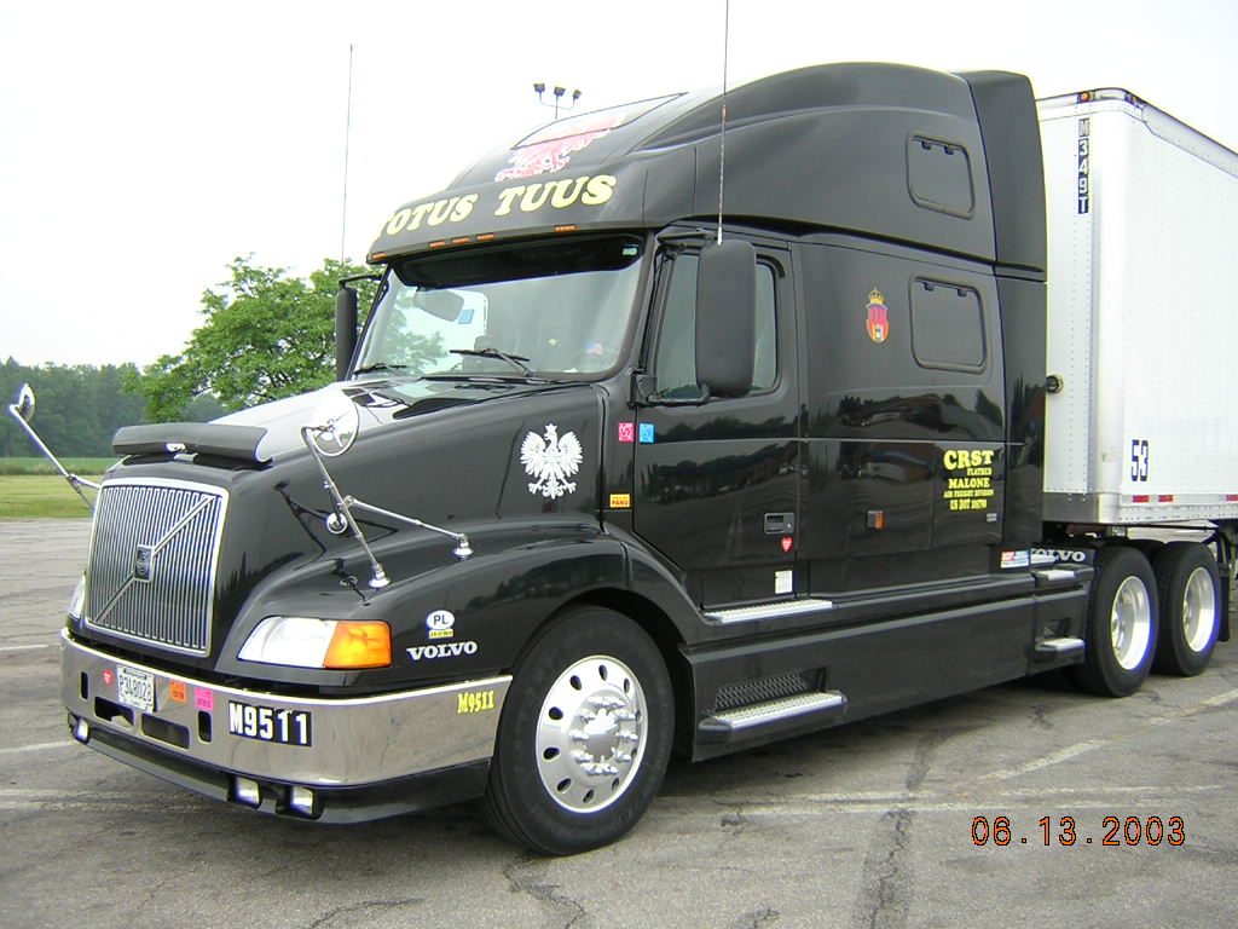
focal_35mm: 36
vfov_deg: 39.7
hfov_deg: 51.4
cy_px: 464
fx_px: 1287
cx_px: 619
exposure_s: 1/334
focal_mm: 4.7
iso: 100
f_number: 2.6
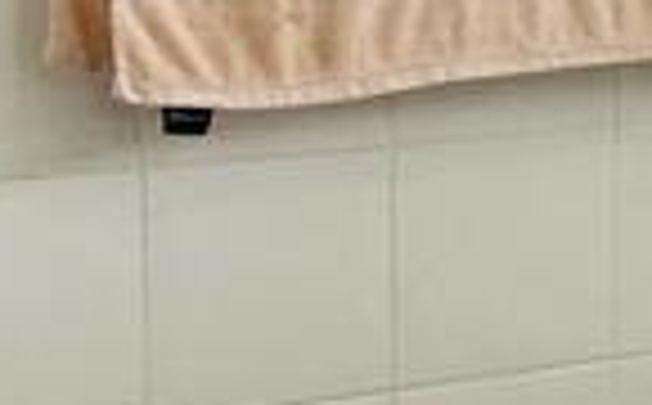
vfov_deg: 7.9
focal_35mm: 164
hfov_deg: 11.3
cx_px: 1380
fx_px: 2909
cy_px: -54
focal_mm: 3.99
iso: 25
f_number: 1.8
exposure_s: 1/33
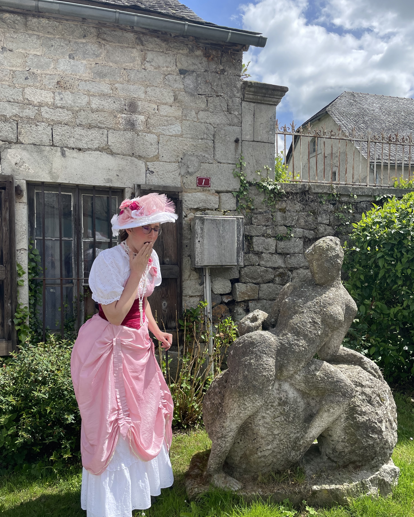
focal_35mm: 28
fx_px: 429
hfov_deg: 51.5
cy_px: 282
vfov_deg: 62.1
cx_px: 211
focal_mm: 4.2
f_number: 1.6
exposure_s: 1/2257
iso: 32
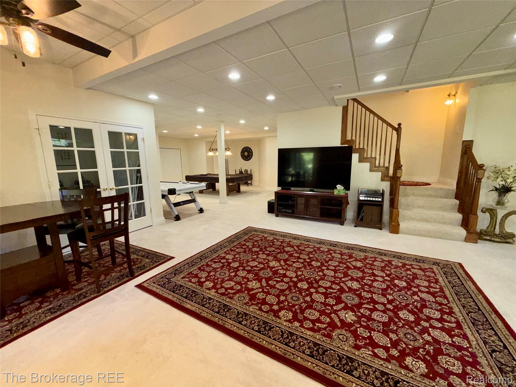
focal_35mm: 14
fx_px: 209
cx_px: 258
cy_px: 194
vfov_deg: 85.7
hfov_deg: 102.1
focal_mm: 2.22
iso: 160
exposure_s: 1/120
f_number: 2.2
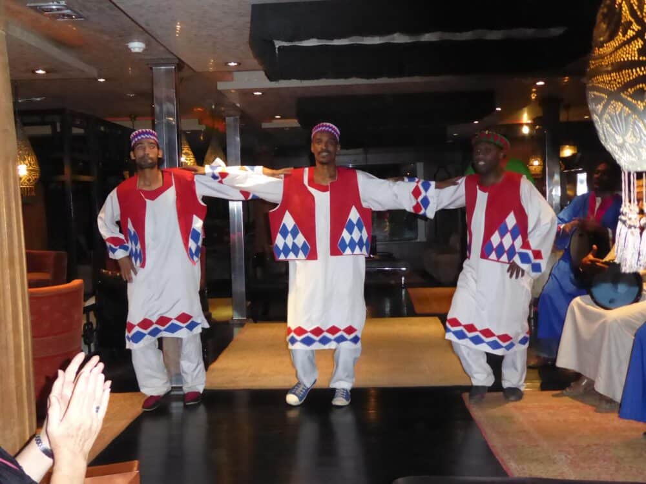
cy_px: 242
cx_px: 323
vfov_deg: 36.0
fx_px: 746
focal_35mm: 40
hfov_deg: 46.8
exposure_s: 1/60
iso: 1250
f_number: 3.8
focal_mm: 7.2
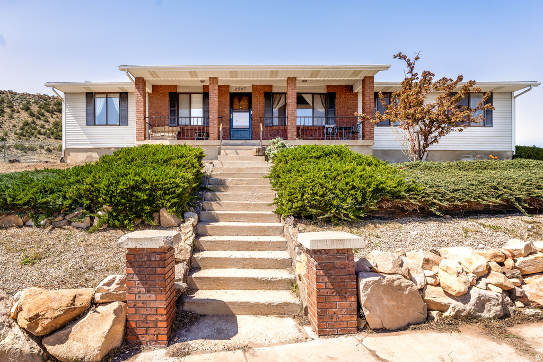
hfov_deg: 84.3
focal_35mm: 20
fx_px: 300
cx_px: 272
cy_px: 181
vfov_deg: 62.2
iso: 320
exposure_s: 1/800
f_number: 7.1
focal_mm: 19.9
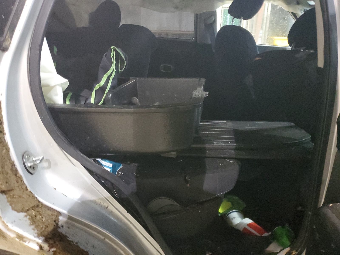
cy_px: 128
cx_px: 170
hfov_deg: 67.3
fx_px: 255
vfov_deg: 53.1
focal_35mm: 26
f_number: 1.5
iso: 766
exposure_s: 1/15
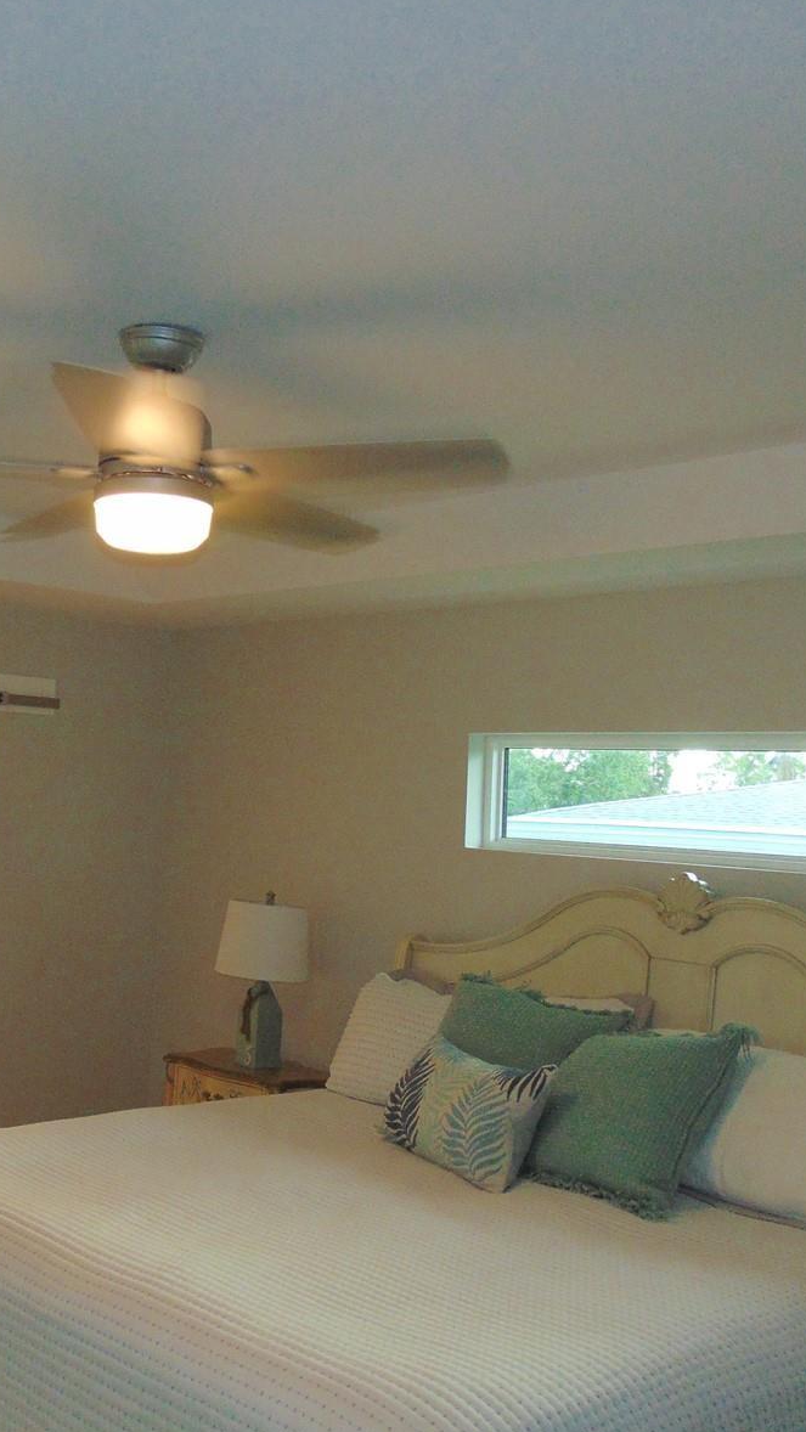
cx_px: 162
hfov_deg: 31.2
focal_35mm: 37
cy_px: 717
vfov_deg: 54.0
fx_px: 1405
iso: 200
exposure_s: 1/30
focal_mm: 4.5
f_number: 3
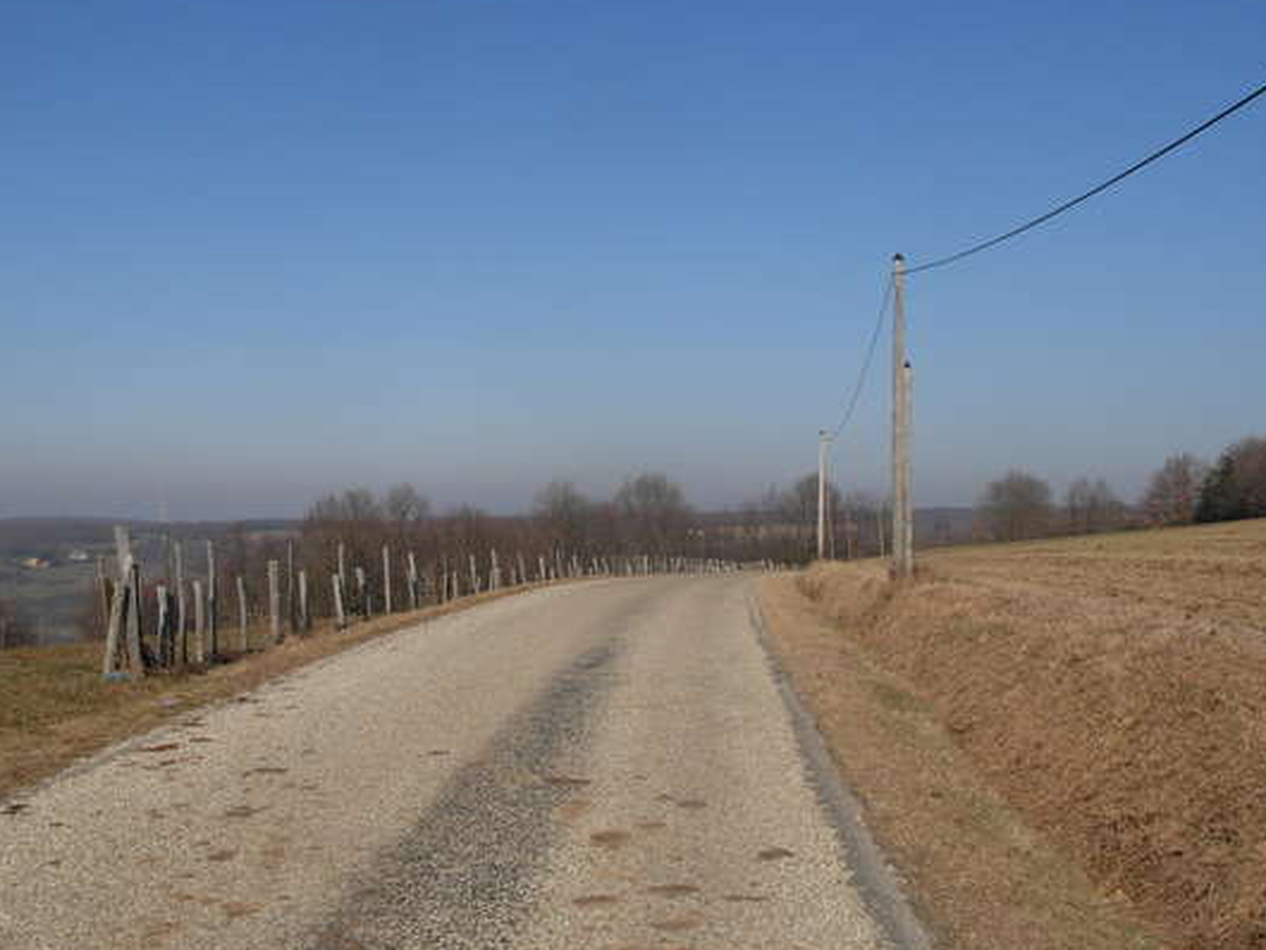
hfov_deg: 43.8
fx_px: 1573
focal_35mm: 43
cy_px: 446
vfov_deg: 33.6
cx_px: 619
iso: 79
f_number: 4.9
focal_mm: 6.3
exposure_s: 1/886
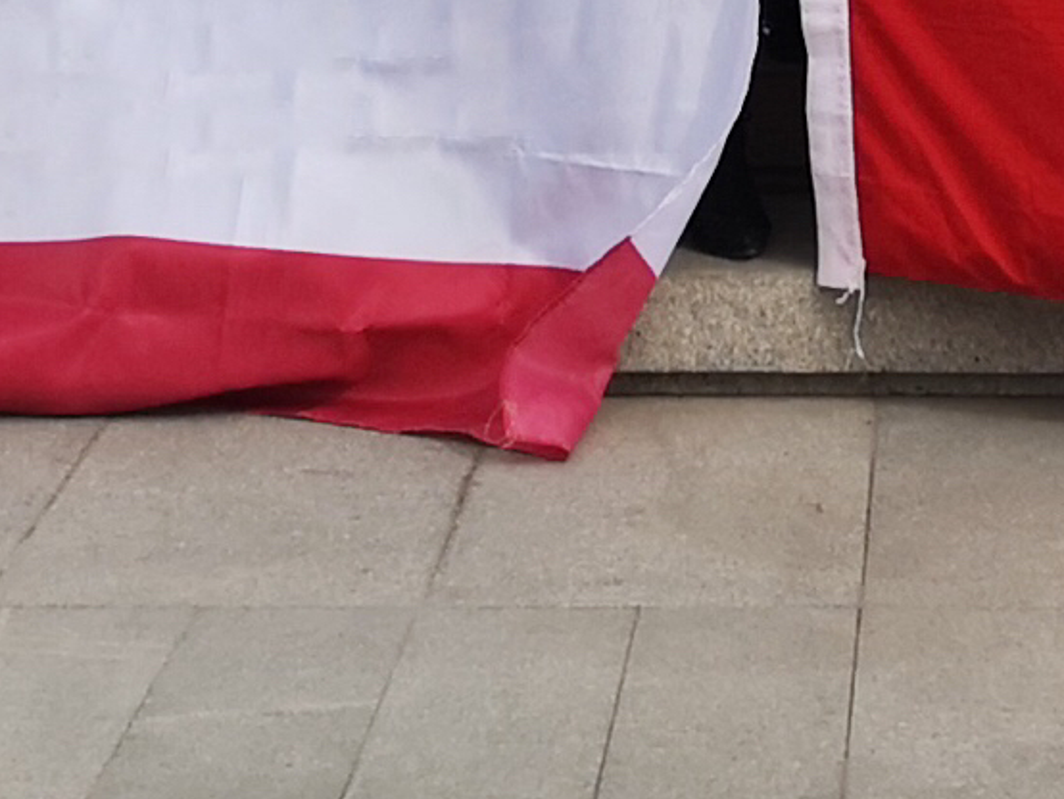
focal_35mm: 159
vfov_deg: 8.5
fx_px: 4889
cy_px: -1152
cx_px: 824
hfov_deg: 12.4
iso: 50
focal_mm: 3.95
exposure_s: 1/2062
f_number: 1.8
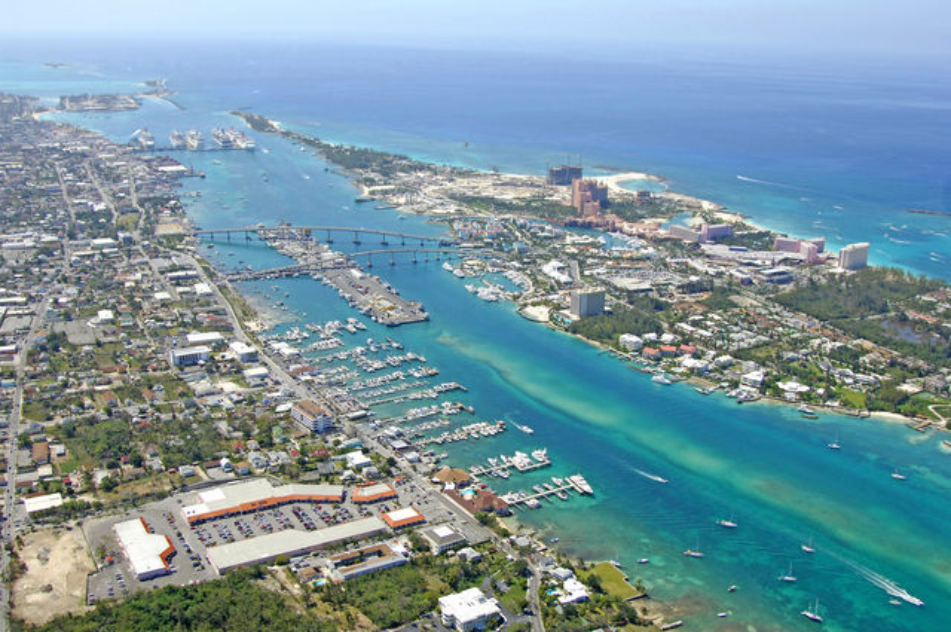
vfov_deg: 36.8
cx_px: 476
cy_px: 316
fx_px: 950
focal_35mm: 36
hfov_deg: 53.2
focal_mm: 24
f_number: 7.6
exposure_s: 1/1000
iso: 400
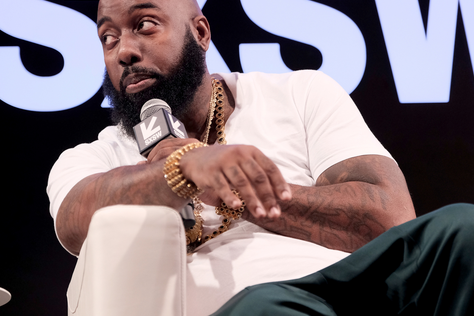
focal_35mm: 175
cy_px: 135
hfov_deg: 11.7
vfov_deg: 7.8
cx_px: 245
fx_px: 2304
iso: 1600
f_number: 2.8
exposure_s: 1/250
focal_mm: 90.6
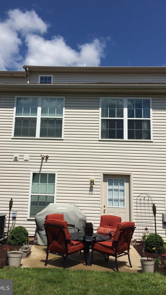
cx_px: 76
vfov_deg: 59.5
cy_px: 146
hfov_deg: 35.6
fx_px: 258
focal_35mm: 33
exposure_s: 1/5128
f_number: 2.2
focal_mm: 4.12
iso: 40
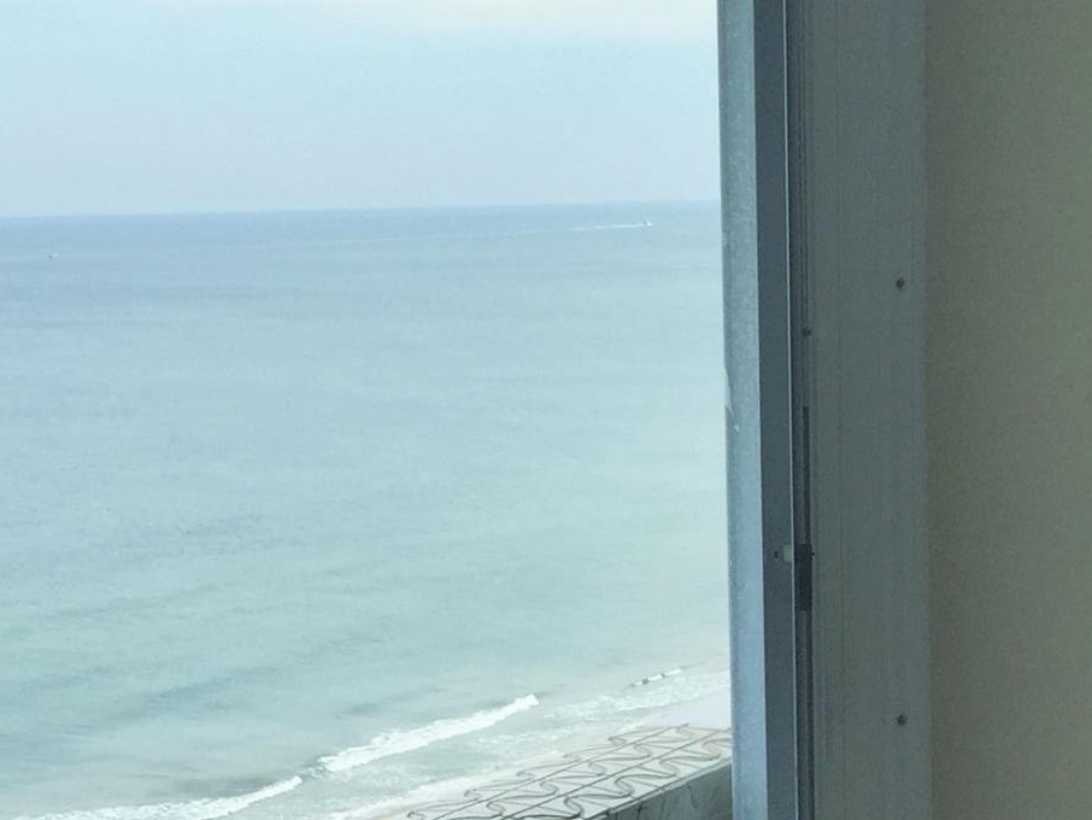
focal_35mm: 96
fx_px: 3029
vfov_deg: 15.0
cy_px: 913
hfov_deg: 20.4
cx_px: 733
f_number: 2.2
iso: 32
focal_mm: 4.15
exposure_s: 1/1464
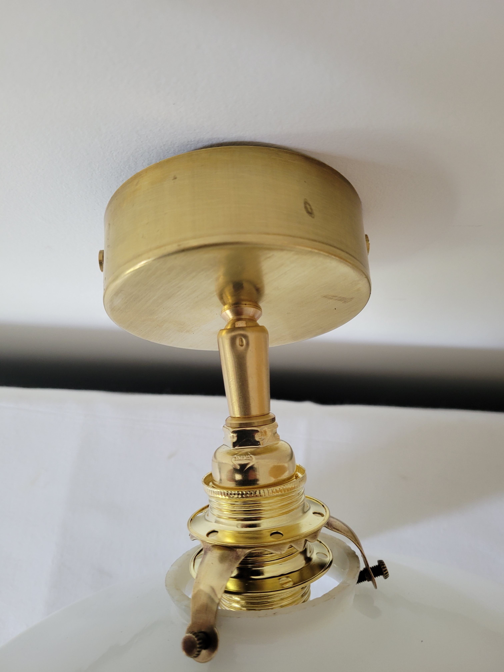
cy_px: 336
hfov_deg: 53.1
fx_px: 505
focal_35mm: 26
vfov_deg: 67.3
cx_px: 252
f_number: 1.8
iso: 200
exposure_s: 1/50
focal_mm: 5.4
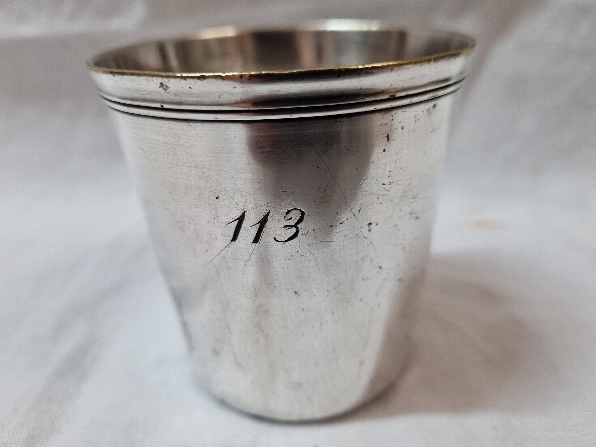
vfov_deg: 53.1
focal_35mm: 26
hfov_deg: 67.3
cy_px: 224
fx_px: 448
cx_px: 298
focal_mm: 5.4
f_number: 1.8
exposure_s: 1/100
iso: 320
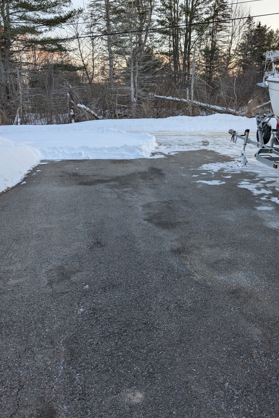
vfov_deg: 69.4
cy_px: 210
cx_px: 154
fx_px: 302
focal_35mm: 26
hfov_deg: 49.5
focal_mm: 6.9
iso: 17
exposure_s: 1/130
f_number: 1.68
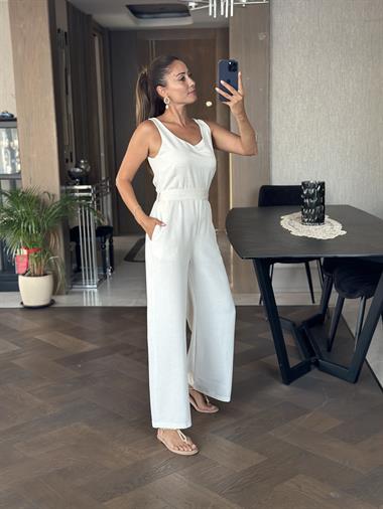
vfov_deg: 39.6
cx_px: 192
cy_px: 254
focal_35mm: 48
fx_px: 708
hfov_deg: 30.3
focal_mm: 6.86
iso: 200
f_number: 1.78
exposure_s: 1/60
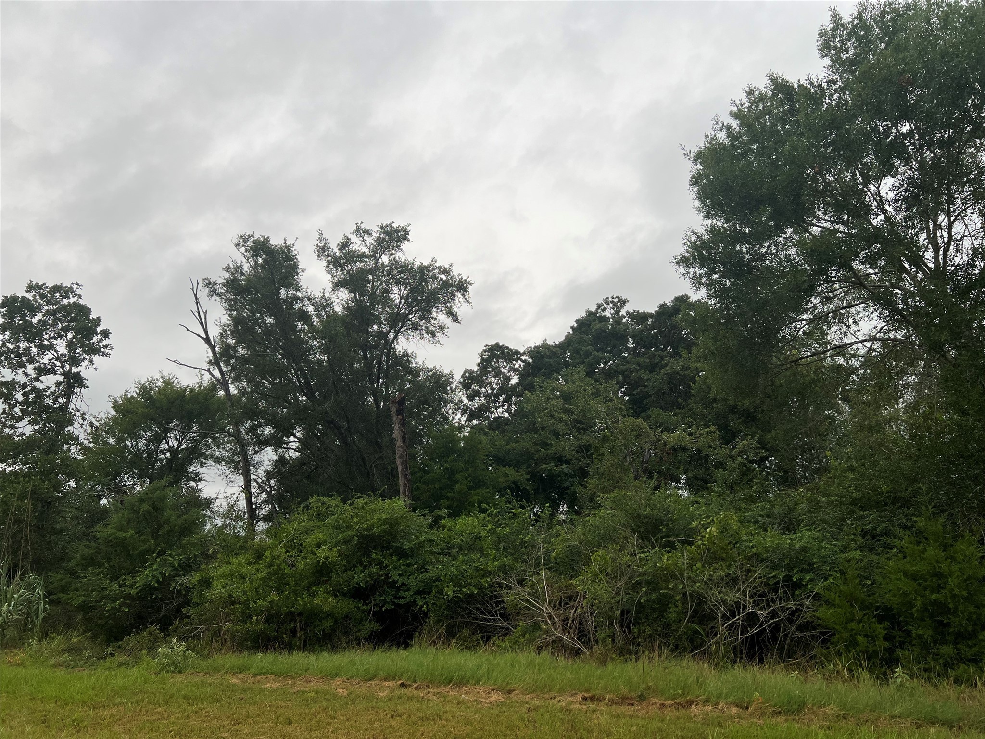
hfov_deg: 67.3
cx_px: 492
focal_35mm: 26
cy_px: 370
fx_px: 740
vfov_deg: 53.1
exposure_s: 1/203
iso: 40
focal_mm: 5.7
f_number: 1.5
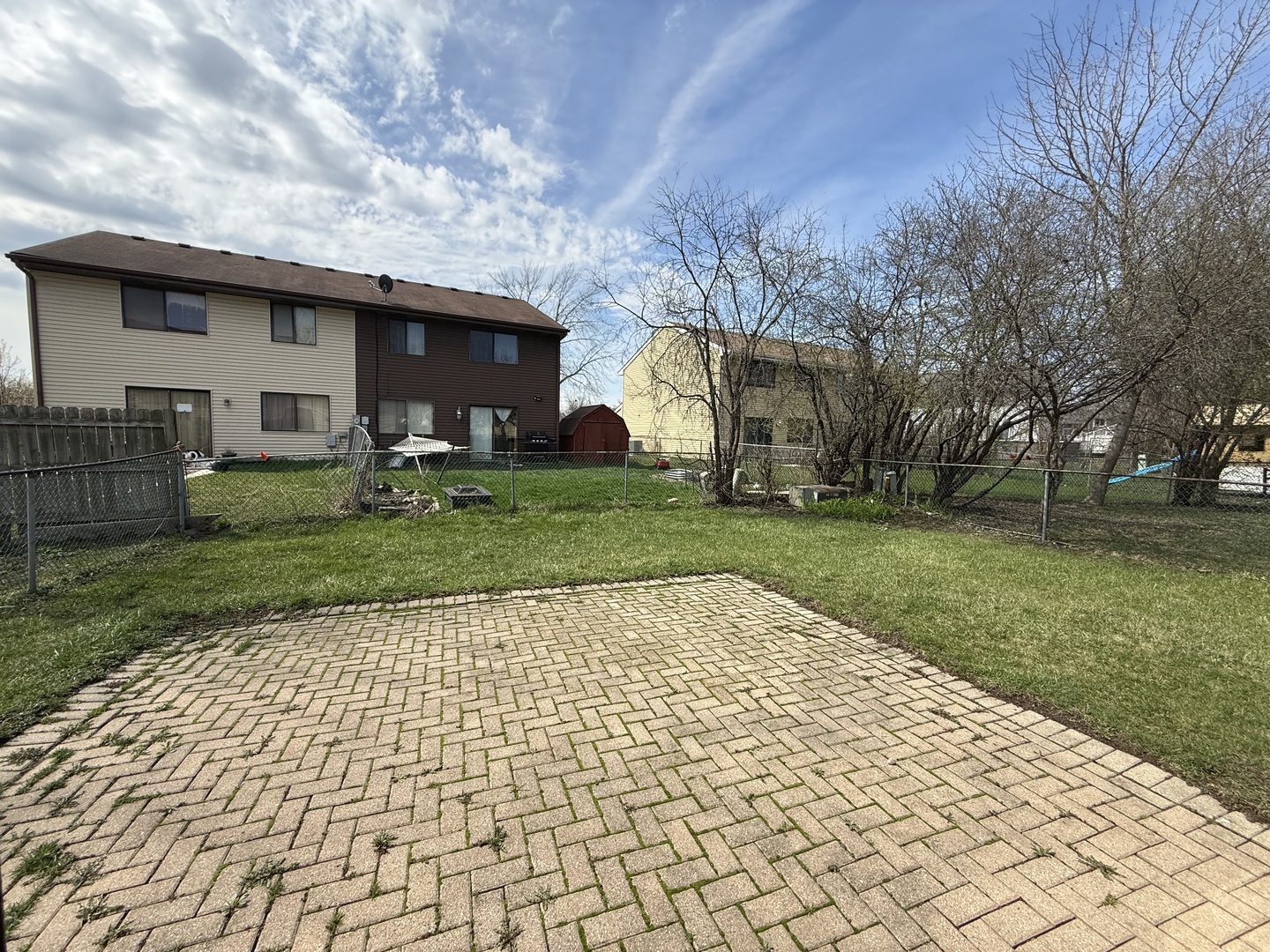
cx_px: 635
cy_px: 476
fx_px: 514
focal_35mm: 14
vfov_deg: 85.7
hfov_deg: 102.1
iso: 50
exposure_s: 1/1339
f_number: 2.2
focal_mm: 2.22
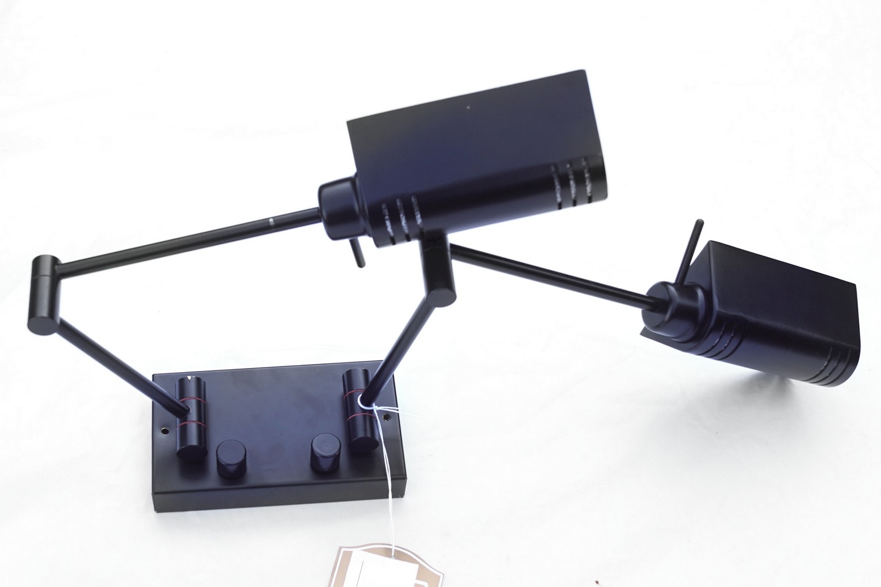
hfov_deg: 46.4
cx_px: 440
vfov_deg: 31.9
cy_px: 294
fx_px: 1028
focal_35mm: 42
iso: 100
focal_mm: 28
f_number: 5
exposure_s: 1/80
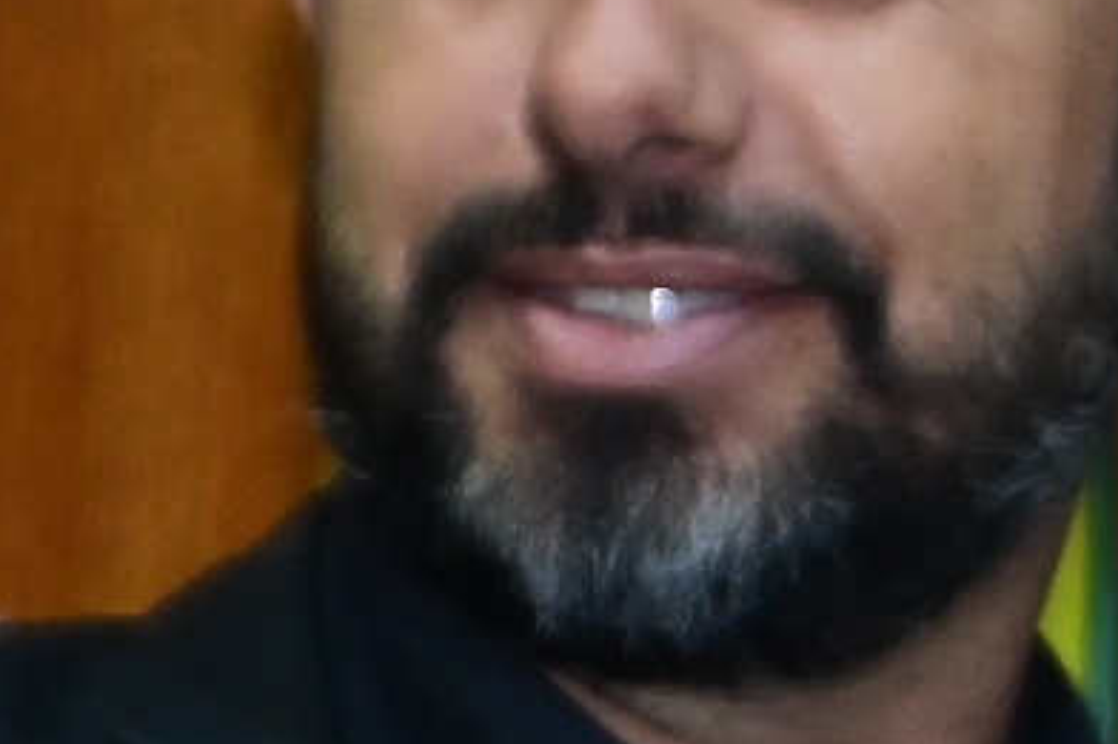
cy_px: 981
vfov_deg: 2.5
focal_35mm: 540
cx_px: 1335
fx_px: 16762
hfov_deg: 3.8
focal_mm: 70
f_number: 6.3
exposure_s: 1/125
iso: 3200
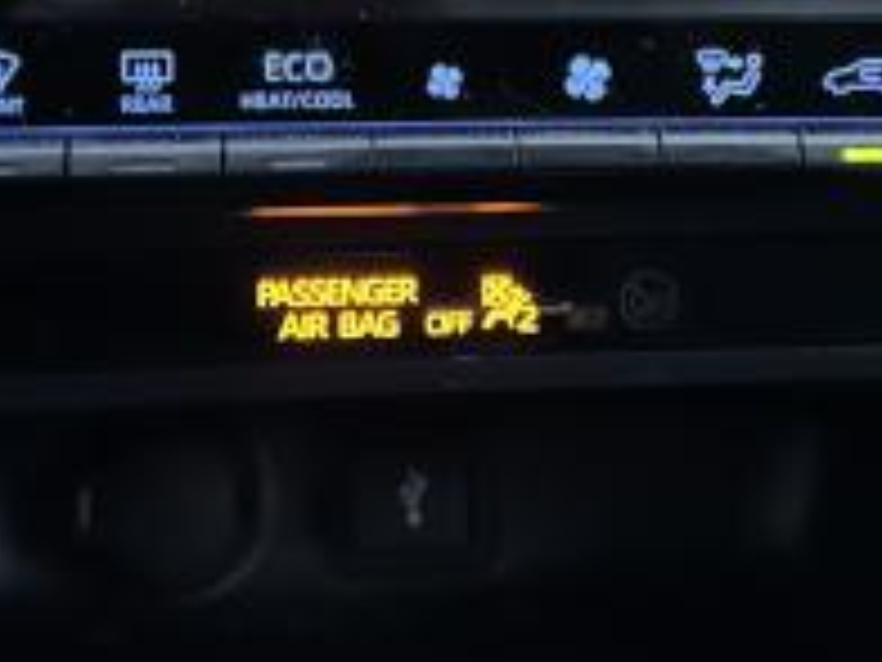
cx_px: 450
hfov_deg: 29.0
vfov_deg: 21.1
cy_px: -18
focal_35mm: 67
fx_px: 1707
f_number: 1.5
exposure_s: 1/11
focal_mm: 5.7
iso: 800
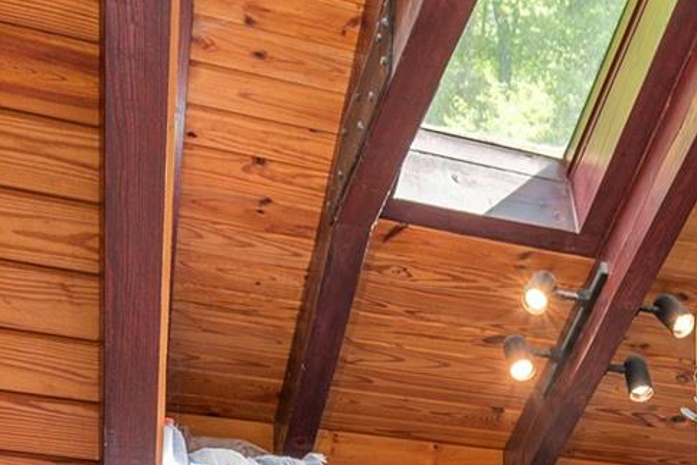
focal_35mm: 72
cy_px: 835
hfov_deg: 26.1
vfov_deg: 16.1
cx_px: 747
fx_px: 1394
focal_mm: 17
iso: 320
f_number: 7.1
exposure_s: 1/60
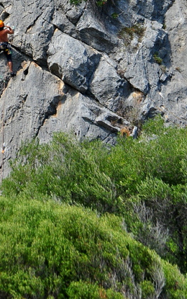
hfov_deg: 3.3
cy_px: 53
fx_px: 3217
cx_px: 14
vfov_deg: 5.3
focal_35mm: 395
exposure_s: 1/800
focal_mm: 105
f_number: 7.1
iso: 400
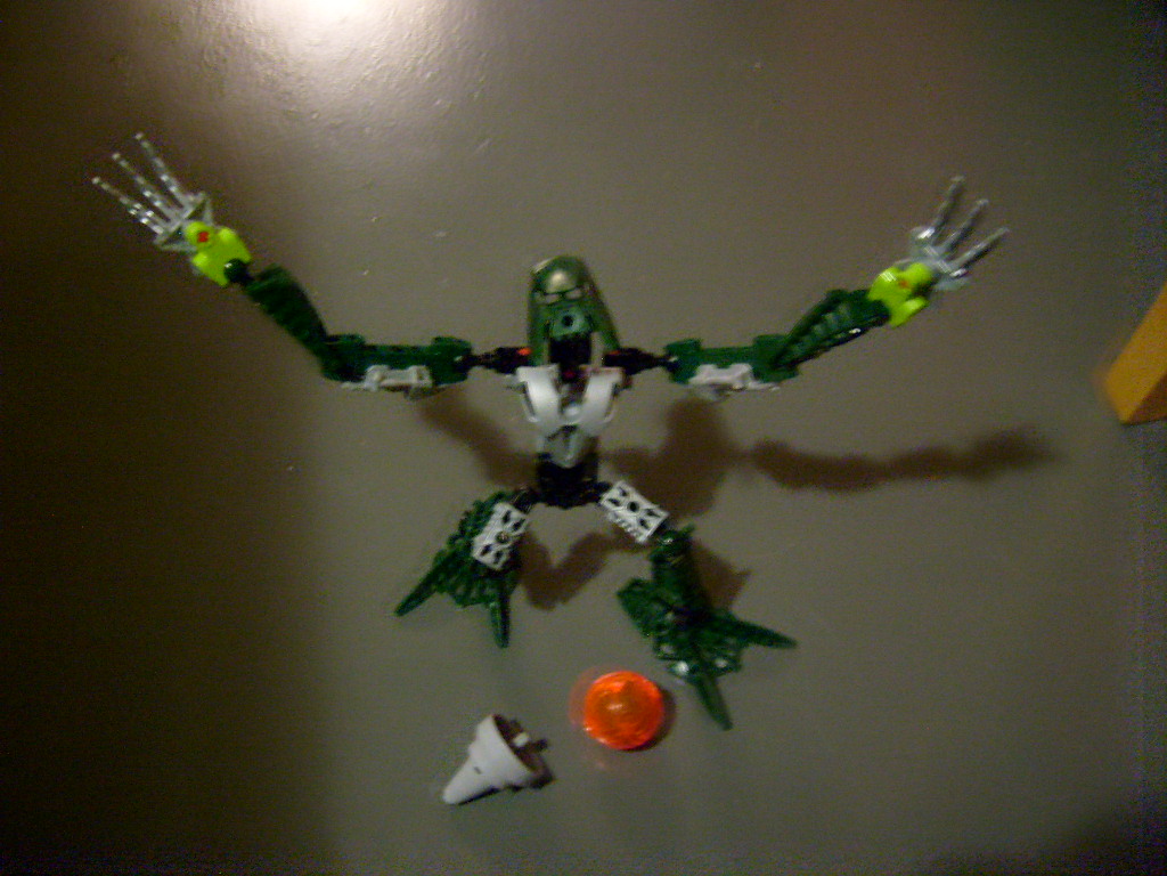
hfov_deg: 52.6
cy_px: 438
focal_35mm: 35
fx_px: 1180
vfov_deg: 40.7
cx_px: 584
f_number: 2.8
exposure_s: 1
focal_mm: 5.8
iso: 200
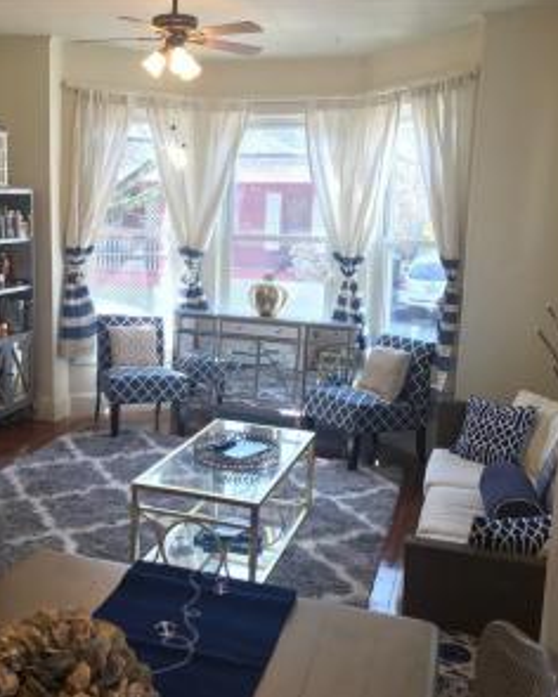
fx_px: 764
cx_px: 184
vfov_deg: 49.1
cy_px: 350
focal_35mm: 37
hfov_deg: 39.6
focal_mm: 3.99
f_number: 1.8
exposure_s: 1/40
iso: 25
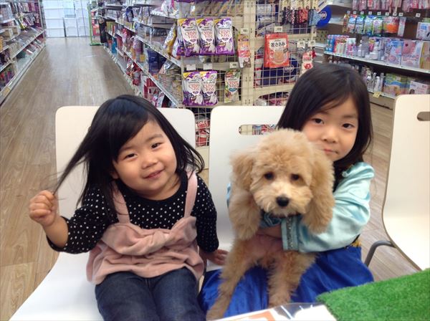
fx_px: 434
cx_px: 215
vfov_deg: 40.6
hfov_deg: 52.7
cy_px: 160
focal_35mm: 35
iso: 50
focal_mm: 4.28
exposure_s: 1/30
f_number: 2.4
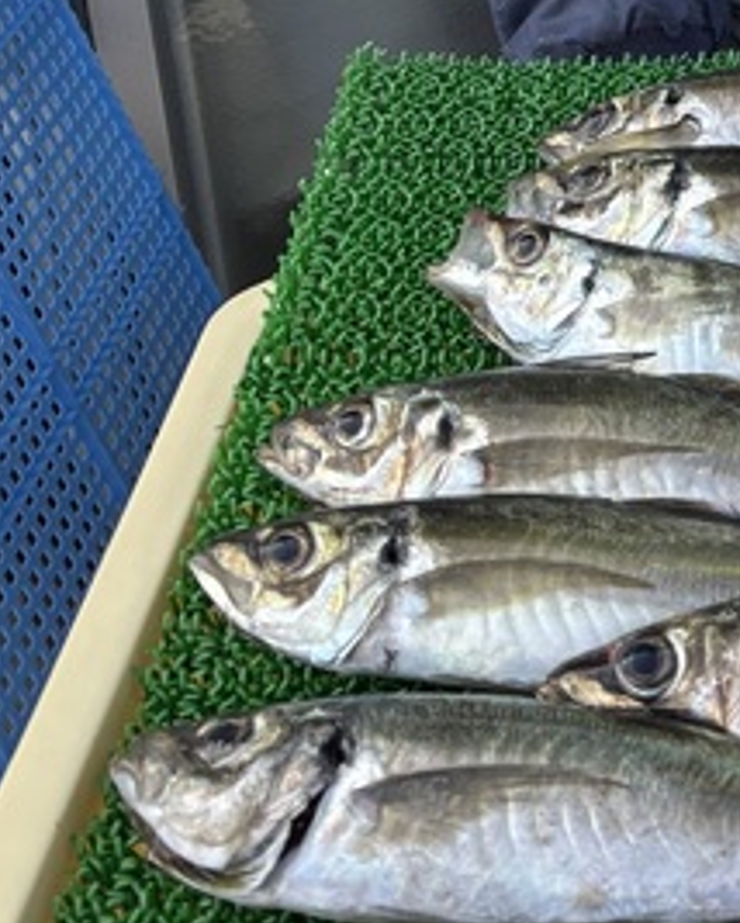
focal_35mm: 81
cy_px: -114
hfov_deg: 17.6
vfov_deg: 22.1
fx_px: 2215
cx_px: 992
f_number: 1.6
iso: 50
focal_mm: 5.96
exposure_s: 1/641
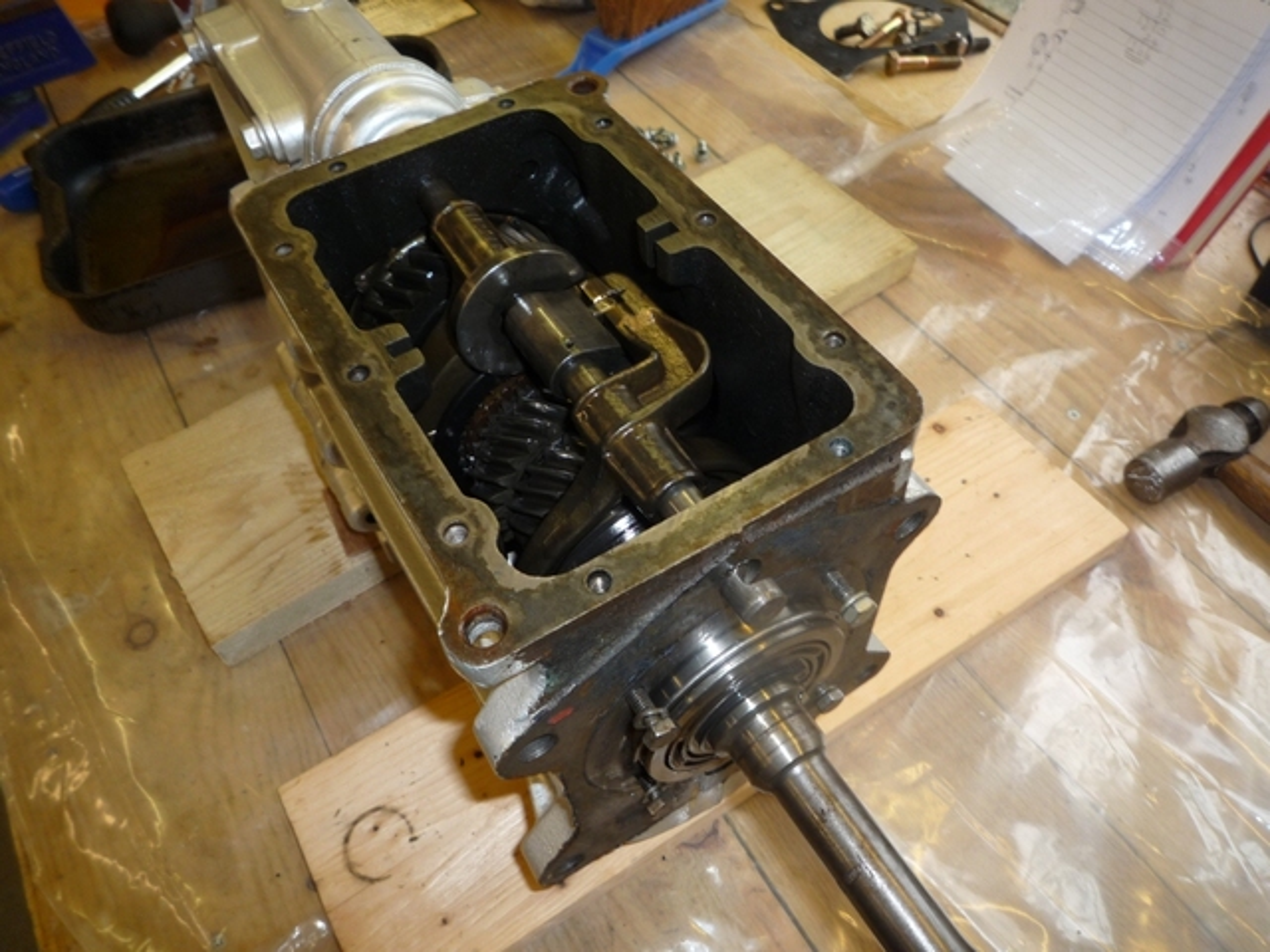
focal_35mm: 25
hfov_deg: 69.4
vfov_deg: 54.9
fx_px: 917
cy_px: 476
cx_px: 635
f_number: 4
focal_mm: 4.4
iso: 100
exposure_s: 1/30
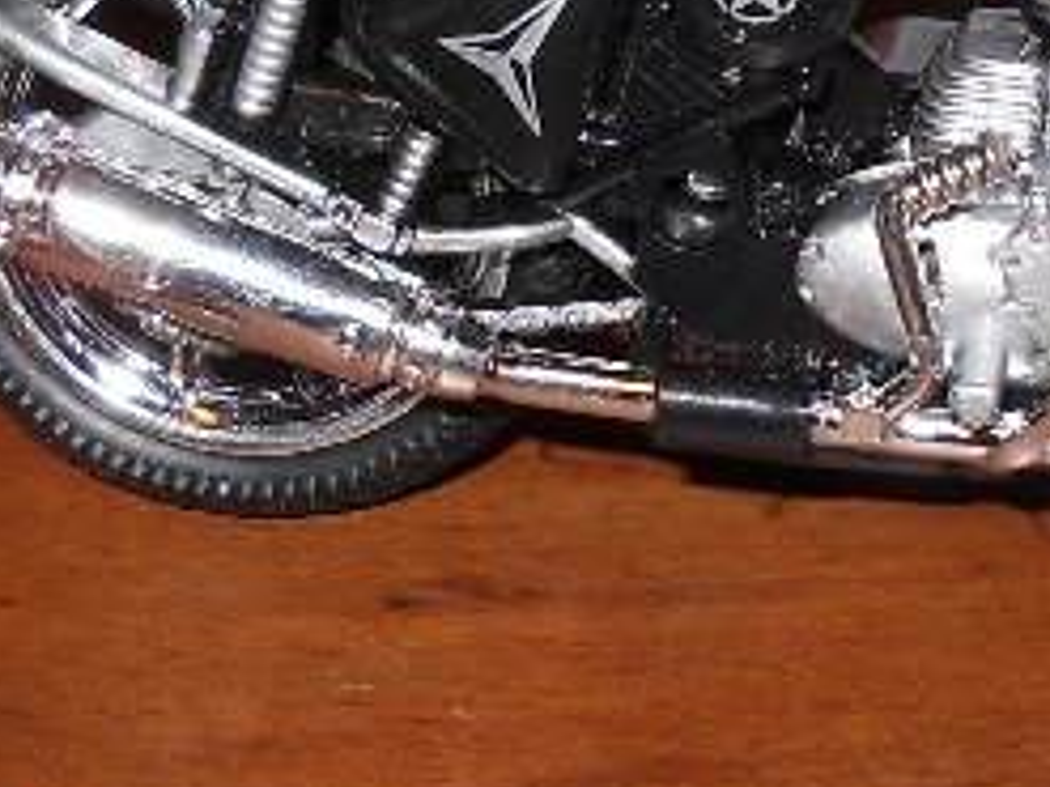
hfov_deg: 14.7
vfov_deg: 11.1
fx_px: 4032
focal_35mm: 133
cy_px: 289
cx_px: 850
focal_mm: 6.72
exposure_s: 1/30
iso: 80
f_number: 5.5
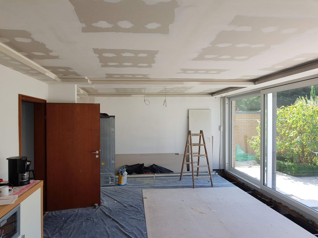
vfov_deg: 53.1
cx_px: 159
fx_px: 239
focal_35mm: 26
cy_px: 119
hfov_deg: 67.3
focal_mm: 4.2
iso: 50
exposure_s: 1/218
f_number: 1.7
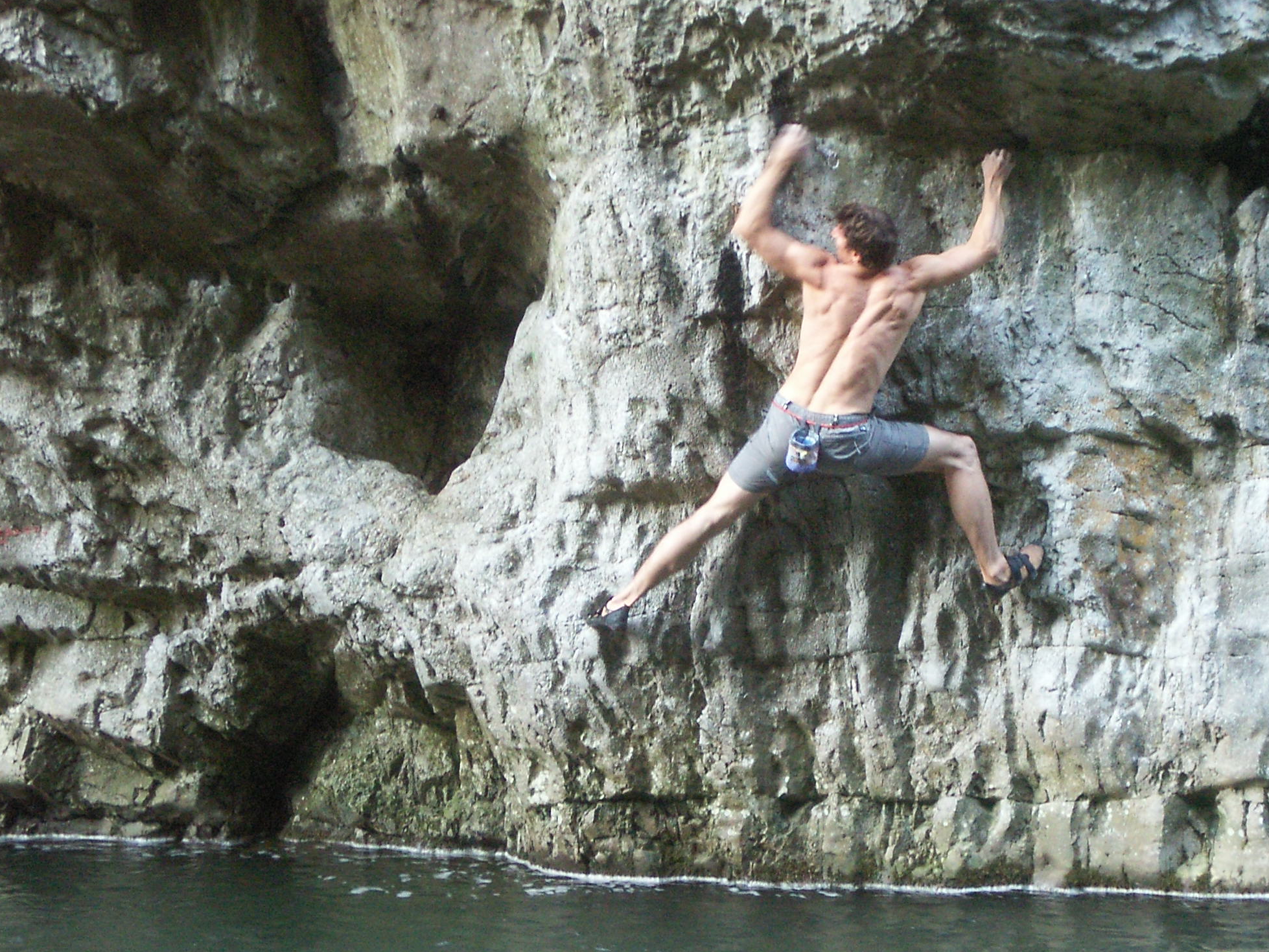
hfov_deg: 21.7
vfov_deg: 16.4
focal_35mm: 90
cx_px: 846
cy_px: 538
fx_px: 3300
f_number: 3.5
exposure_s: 1/15
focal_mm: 11.5
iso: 160
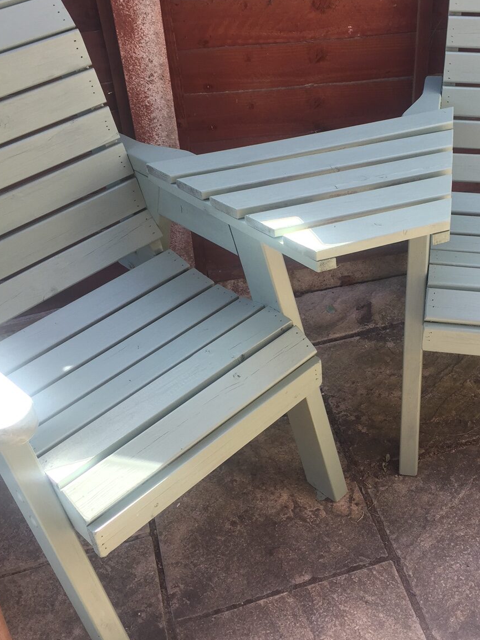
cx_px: 333
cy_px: 322
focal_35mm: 41
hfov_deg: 34.7
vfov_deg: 45.8
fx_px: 758
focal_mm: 4.15
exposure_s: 1/104
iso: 32
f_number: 2.2
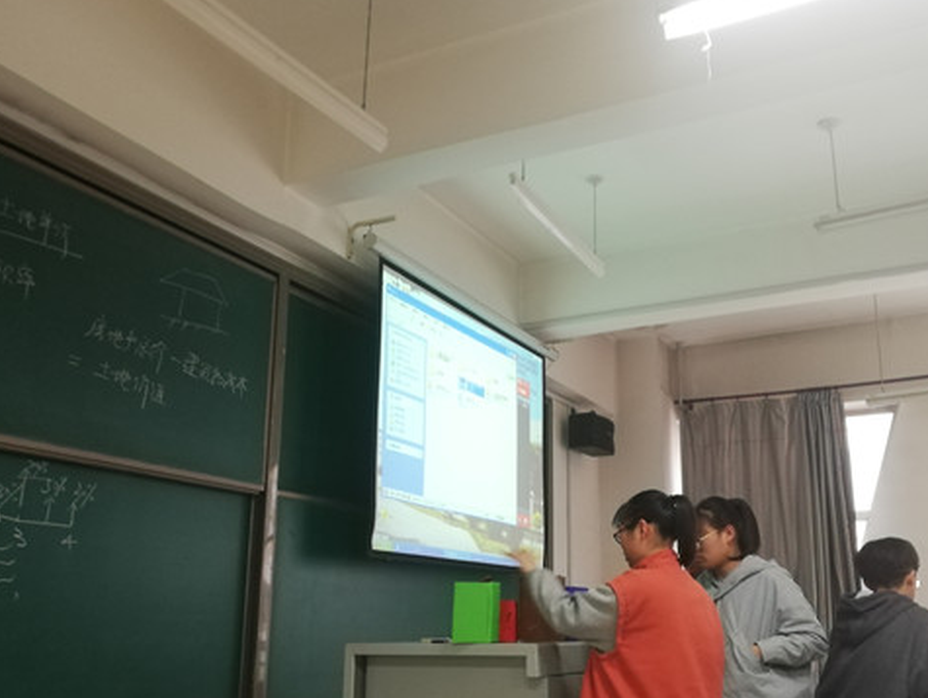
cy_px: 424
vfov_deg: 40.5
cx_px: 551
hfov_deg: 52.3
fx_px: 939
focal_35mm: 35
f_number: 2.2
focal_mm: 3.81
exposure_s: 1/25
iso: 320
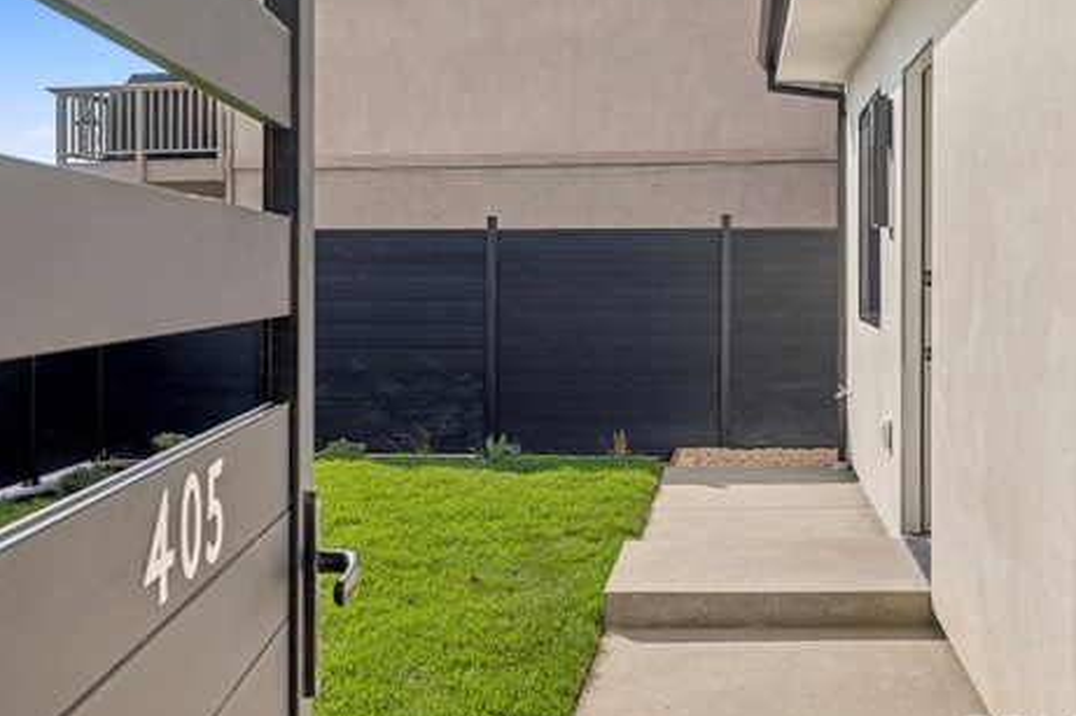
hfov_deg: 45.1
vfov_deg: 31.0
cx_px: 670
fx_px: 1285
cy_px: 273
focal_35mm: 43
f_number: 9
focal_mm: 31
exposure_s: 1/200
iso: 80
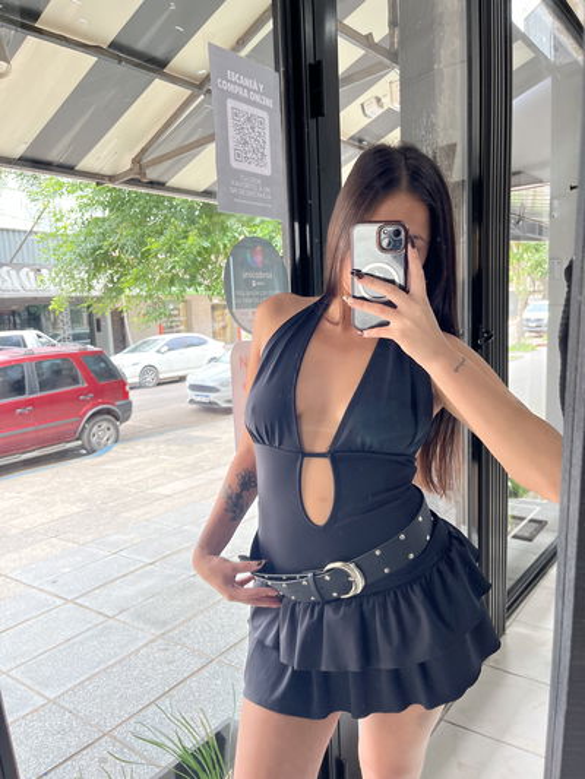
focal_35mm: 26
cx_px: 292
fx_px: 586
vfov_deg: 67.3
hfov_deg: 53.1
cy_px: 390
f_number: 1.6
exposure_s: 1/171
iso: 50
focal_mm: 5.1
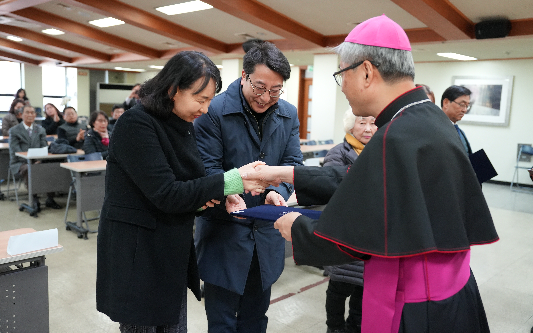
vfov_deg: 38.3
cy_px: 155
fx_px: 479
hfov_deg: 58.1
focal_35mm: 33
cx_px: 265
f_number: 2.8
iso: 3200
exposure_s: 1/250
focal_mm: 32
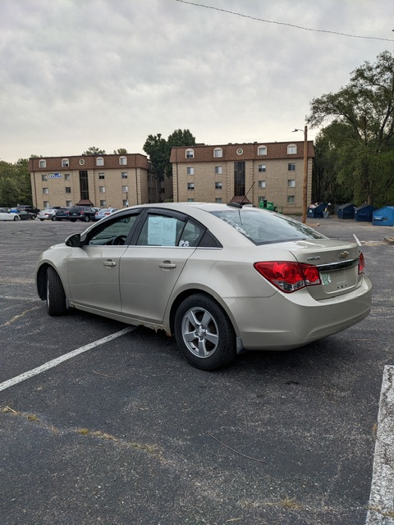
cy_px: 262
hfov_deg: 51.4
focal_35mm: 27
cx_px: 197
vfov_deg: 65.3
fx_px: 410
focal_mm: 4.38
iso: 69
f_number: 1.73
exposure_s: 1/1067
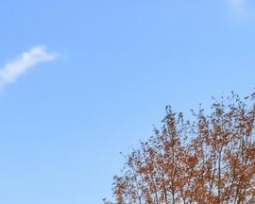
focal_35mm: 73
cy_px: 457
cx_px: -321
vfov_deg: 15.0
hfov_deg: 16.0
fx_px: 551
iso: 400
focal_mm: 14
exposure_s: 1/50
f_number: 11
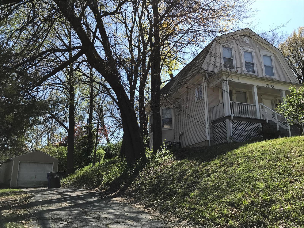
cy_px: 114
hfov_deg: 63.4
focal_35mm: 28
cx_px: 152
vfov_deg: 49.7
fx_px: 246
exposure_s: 1/1294
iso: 20
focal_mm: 3.99
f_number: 1.8
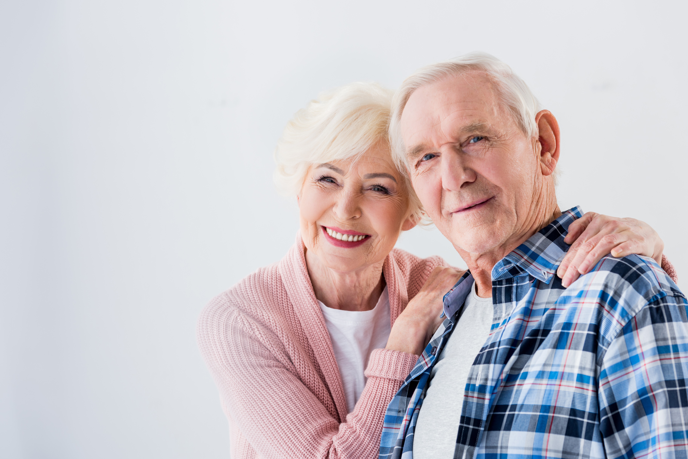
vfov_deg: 12.5
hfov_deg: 18.6
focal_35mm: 110
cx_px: 344
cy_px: 230
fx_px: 2103
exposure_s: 1/160
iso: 100
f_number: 4.5
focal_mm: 110
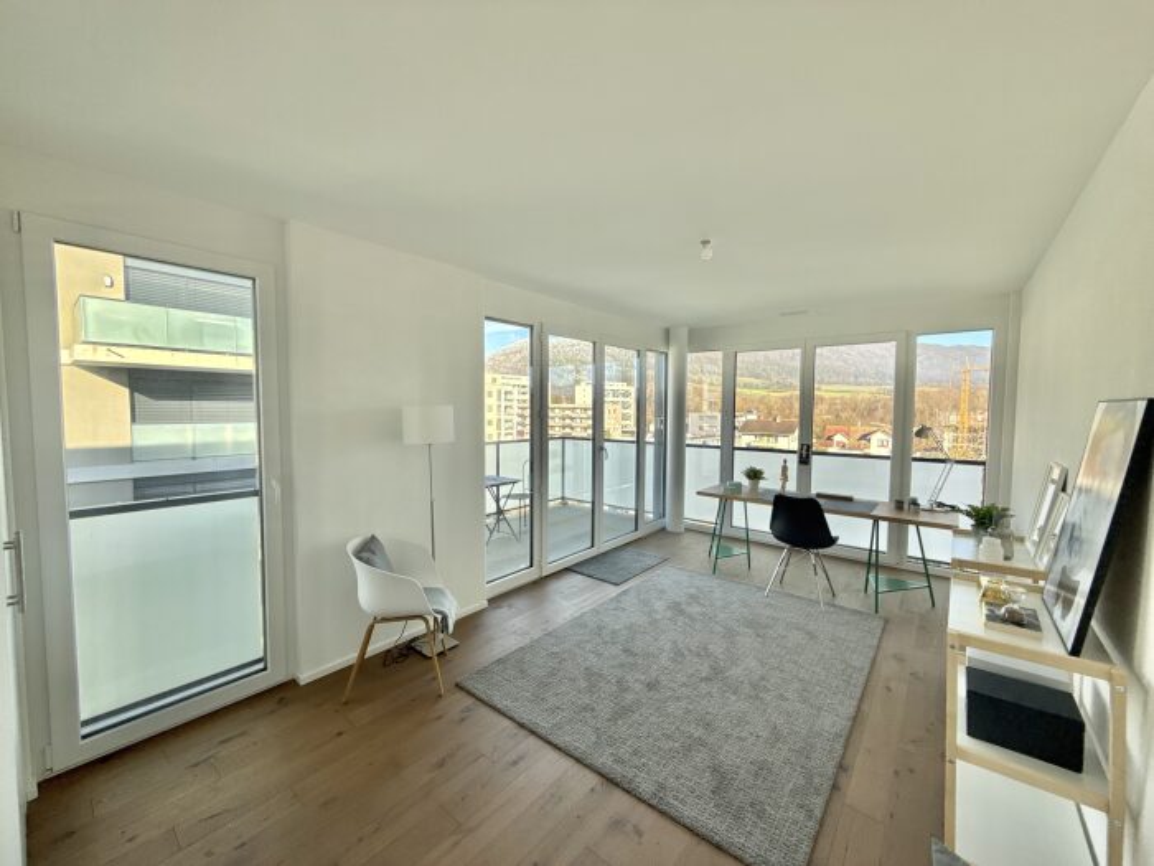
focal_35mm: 14
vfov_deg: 85.7
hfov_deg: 102.1
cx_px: 577
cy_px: 433
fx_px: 467
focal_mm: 2.22
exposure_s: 1/502
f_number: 2.2
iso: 64
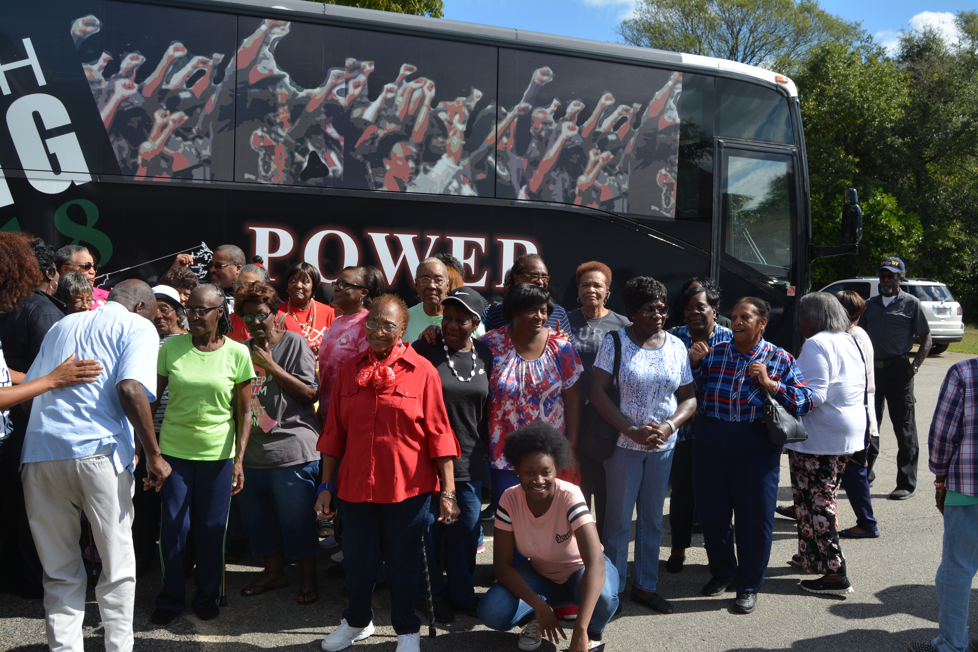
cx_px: 489
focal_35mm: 33
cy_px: 326
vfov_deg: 40.0
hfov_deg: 57.2
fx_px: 896
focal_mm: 22
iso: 100
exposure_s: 1/320
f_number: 8
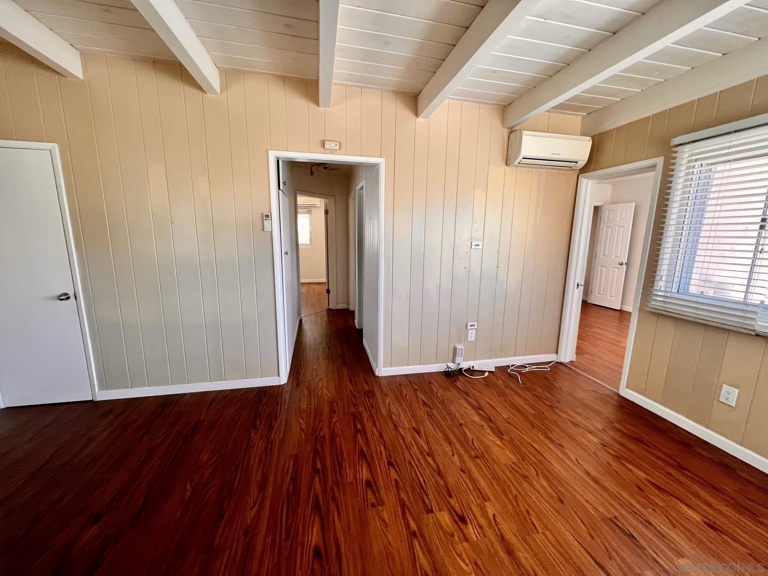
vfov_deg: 89.9
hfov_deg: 106.2
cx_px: 384
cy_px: 288
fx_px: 288
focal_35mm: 13
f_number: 1.8
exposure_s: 1/120
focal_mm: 1.57
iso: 160
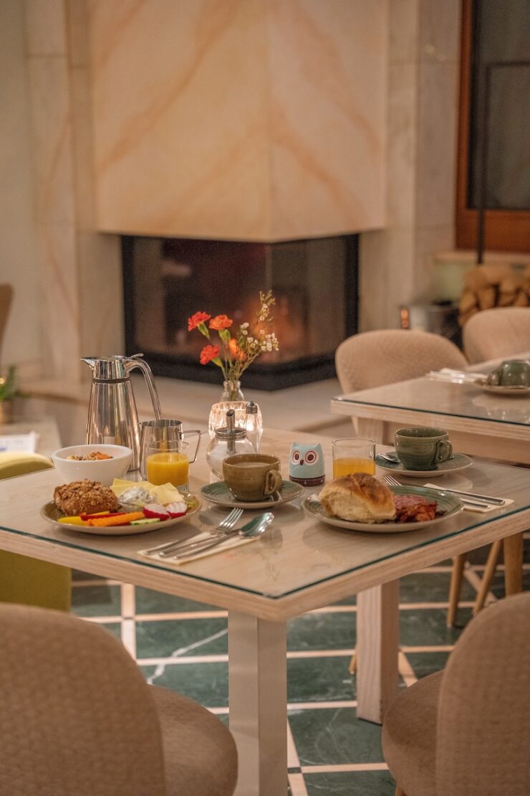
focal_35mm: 70
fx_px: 1546
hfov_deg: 19.5
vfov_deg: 28.8
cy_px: 398
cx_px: 265
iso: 3200
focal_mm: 70
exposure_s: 1/80
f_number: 2.8
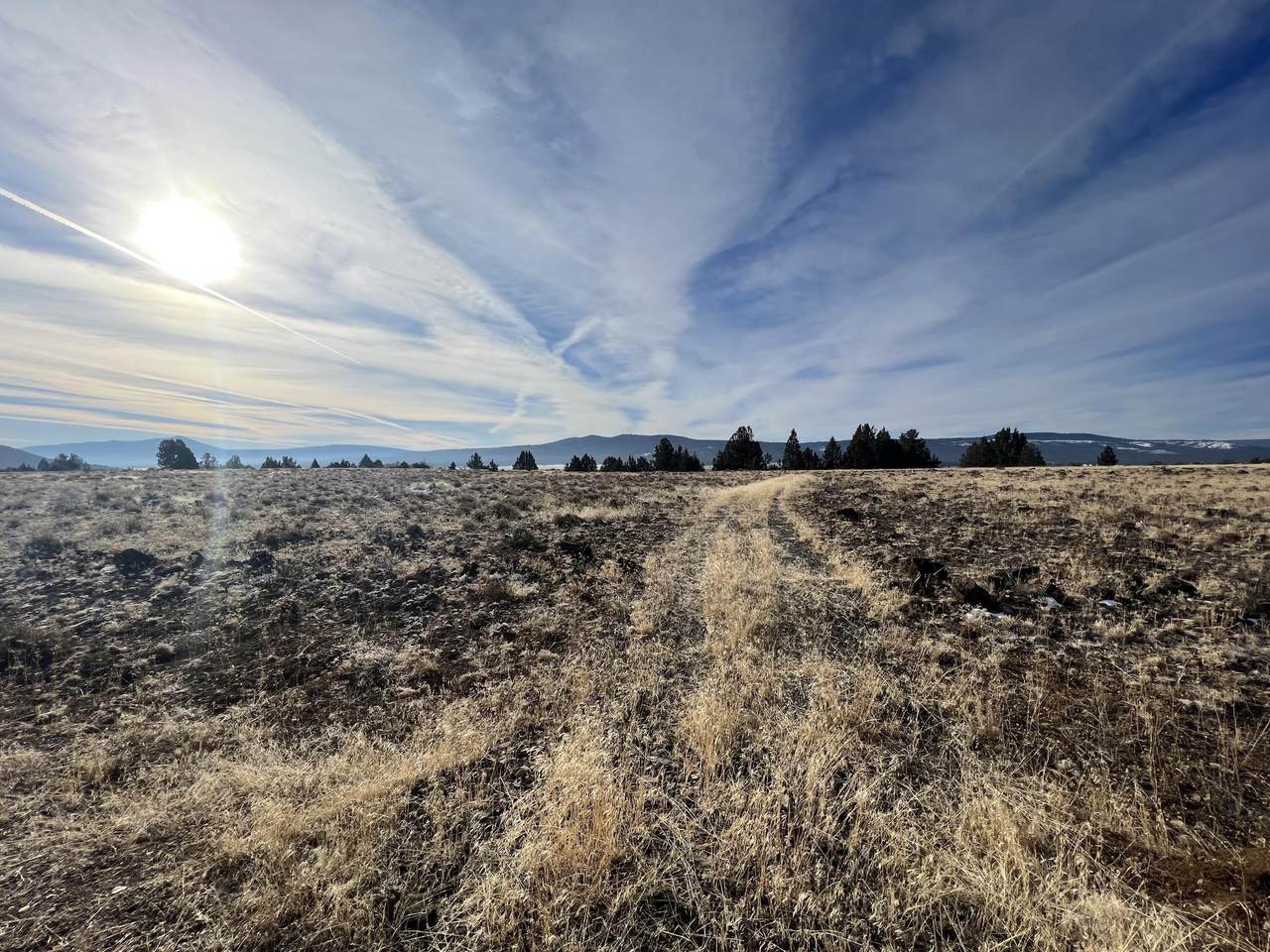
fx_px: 477
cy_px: 476
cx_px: 635
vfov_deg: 89.9
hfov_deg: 106.2
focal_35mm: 13
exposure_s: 1/3922
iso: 32
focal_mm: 1.57
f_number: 1.8
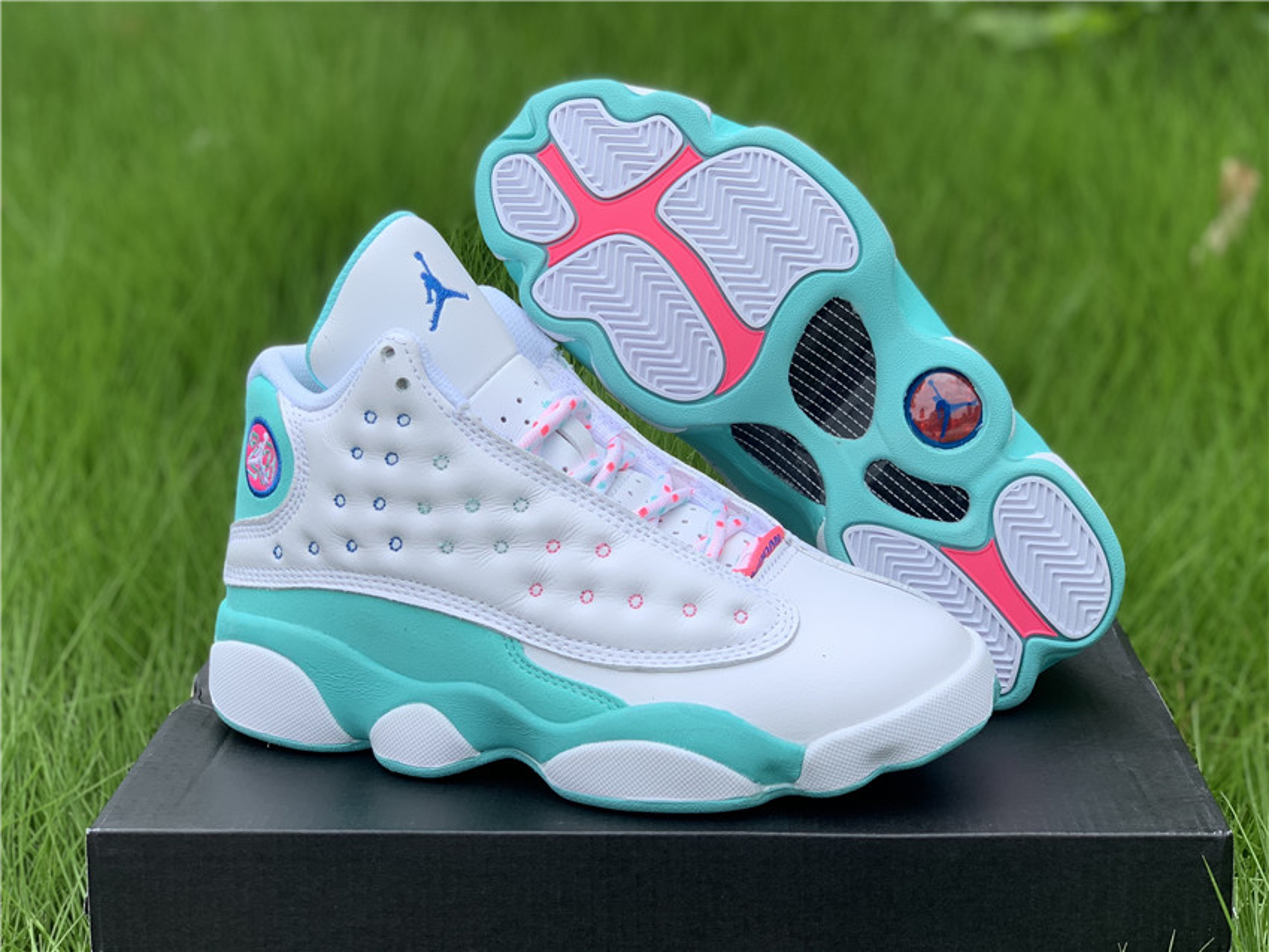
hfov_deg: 36.8
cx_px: 634
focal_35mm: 52
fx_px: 1907
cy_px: 476
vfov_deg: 28.0
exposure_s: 1/813
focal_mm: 6
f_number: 2.4
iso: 16
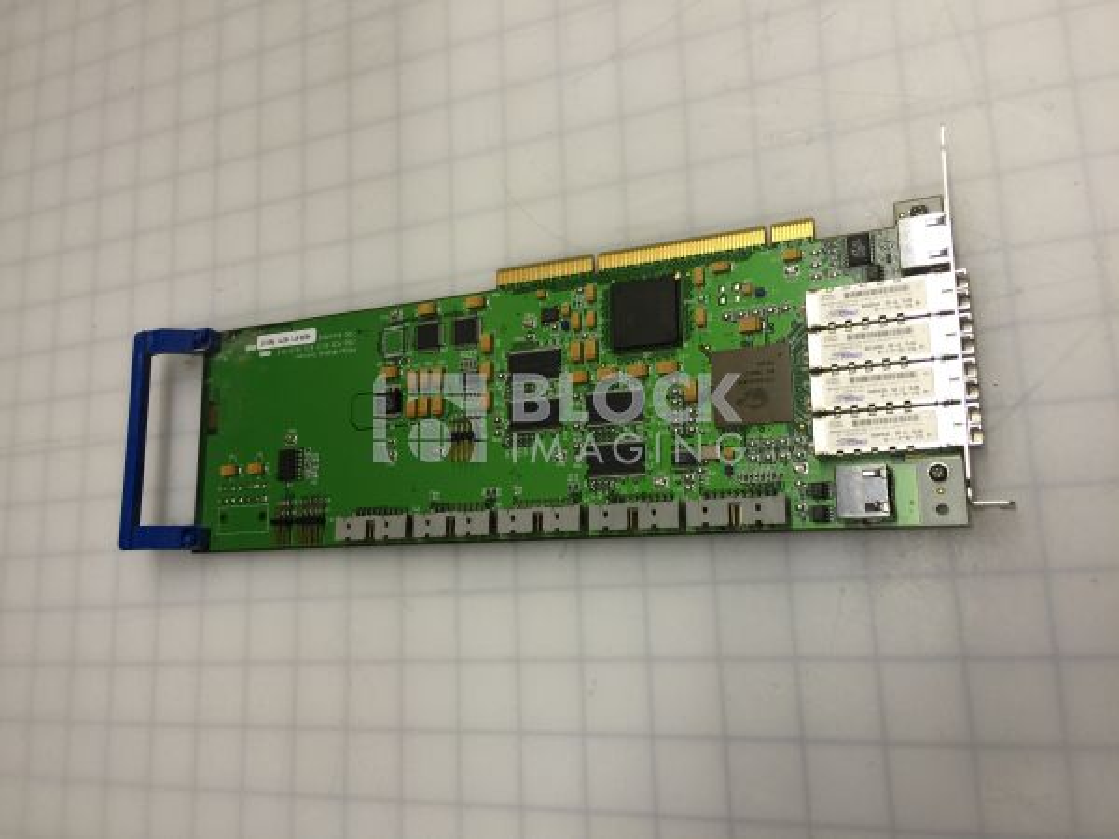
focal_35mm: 29
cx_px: 560
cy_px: 420
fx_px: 937
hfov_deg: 61.7
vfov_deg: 48.2
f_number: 2.2
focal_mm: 4.15
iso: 32
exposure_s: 1/30
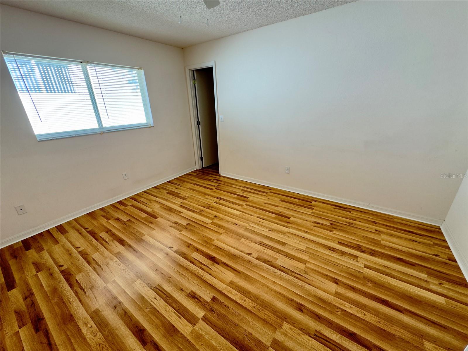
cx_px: 234
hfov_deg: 102.1
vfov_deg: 85.7
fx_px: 189
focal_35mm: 14
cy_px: 176
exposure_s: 1/99
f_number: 2.2
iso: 100
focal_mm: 2.22
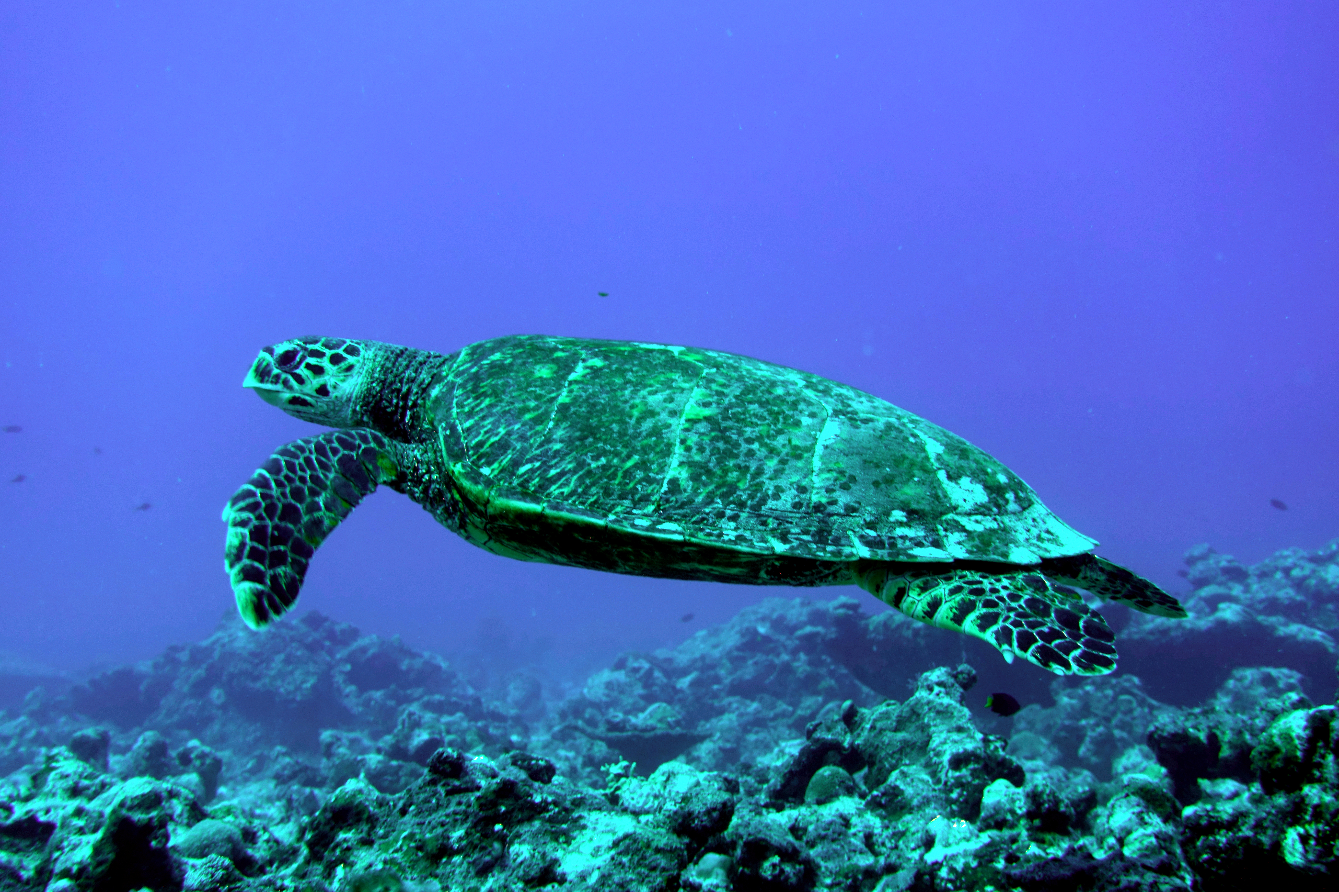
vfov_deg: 27.0
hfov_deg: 39.6
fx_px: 1860
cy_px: 446
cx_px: 670
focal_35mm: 50
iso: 125
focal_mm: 18.3
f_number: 4
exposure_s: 1/160
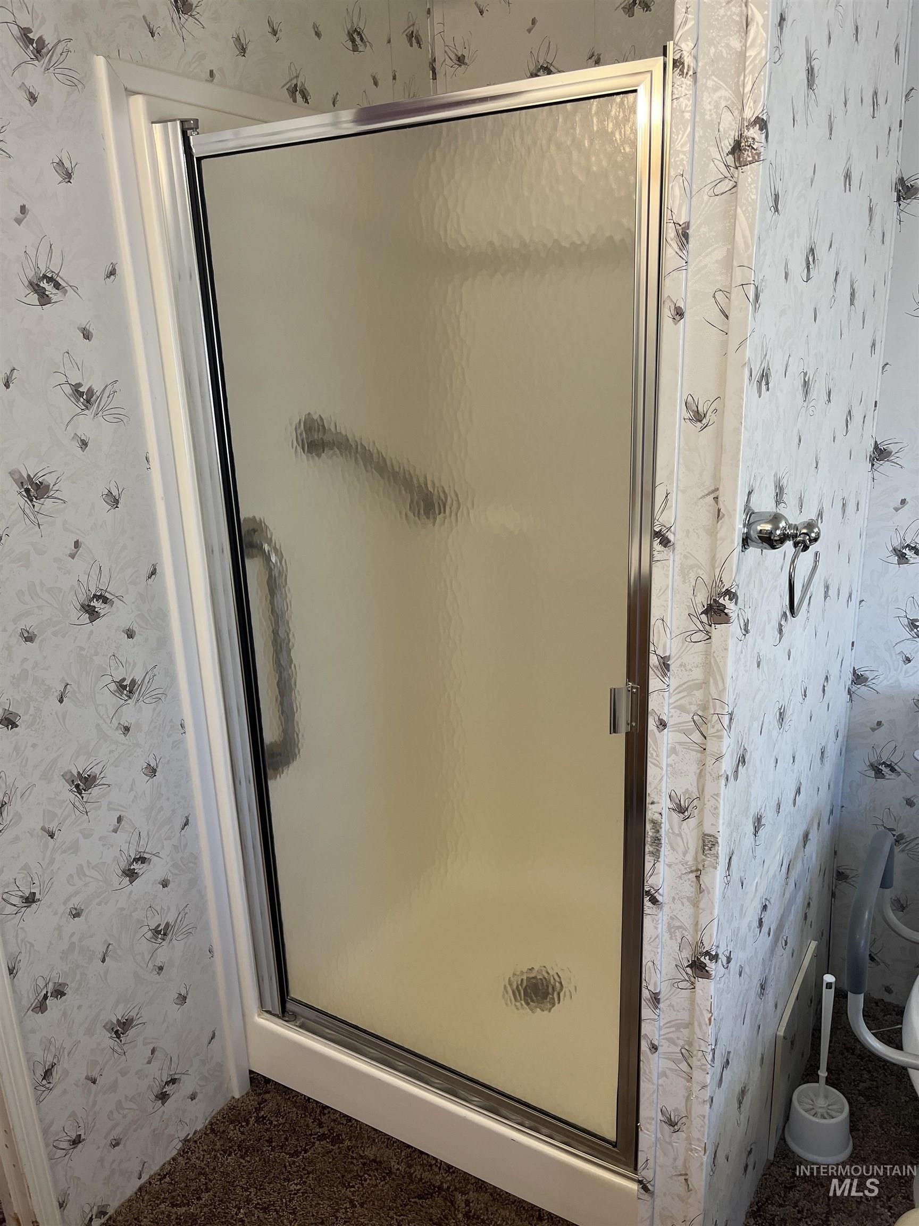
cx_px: 460
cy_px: 613
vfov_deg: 67.3
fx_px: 920
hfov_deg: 53.1
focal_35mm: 26
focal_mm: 5.1
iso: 125
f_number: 1.6
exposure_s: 1/120
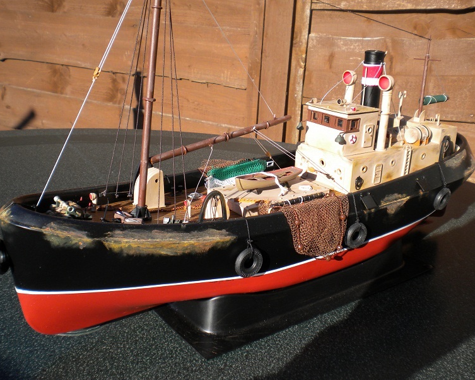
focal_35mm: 37
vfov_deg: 40.2
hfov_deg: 49.1
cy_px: 188
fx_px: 520
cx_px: 243
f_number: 4.6
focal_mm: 6.3
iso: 80
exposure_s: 1/320
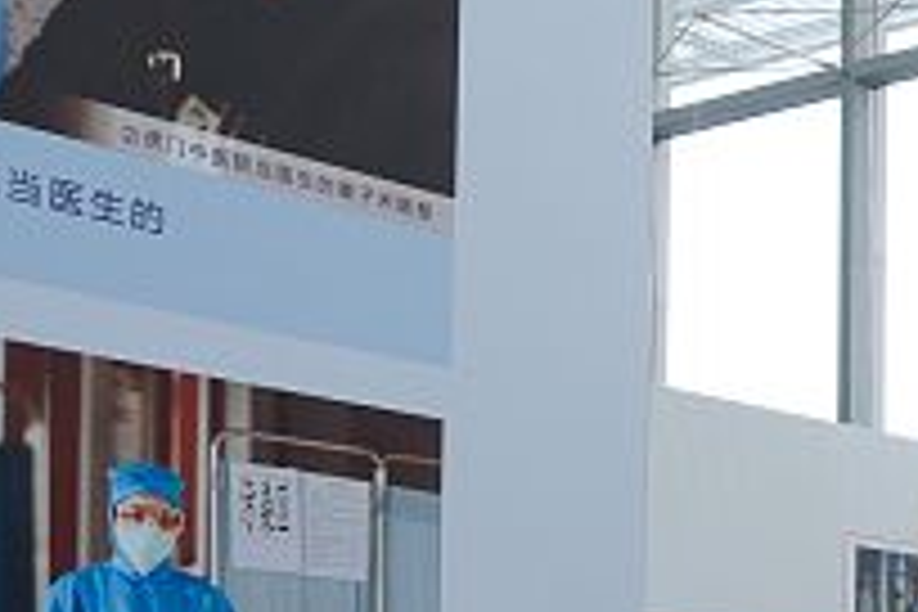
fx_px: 2397
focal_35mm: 94
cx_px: 1737
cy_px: 742
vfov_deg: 14.1
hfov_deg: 17.1
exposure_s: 1/100
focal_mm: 16
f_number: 7.1
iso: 640
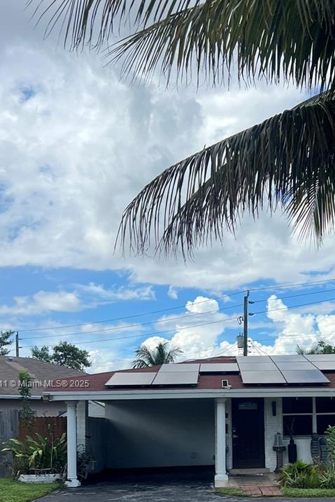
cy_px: 384
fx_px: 628
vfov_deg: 42.1
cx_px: 275
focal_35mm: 45
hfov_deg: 29.1
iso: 50
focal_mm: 5.7
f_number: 1.5
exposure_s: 1/5587
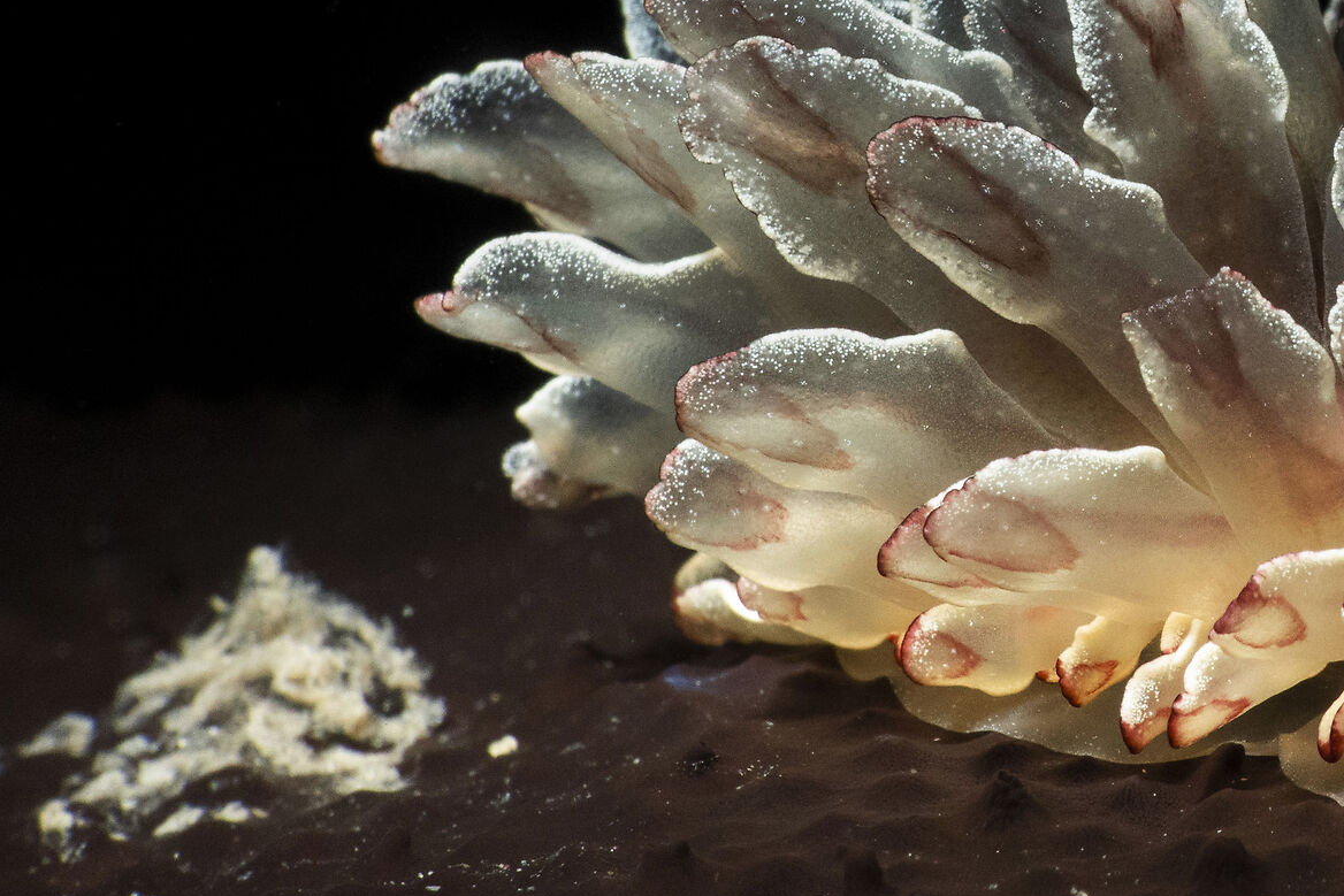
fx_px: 2837
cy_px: 246
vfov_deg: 17.9
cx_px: 1362
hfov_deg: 25.3
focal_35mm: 76
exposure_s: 1/400
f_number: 11
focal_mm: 13.53
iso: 640
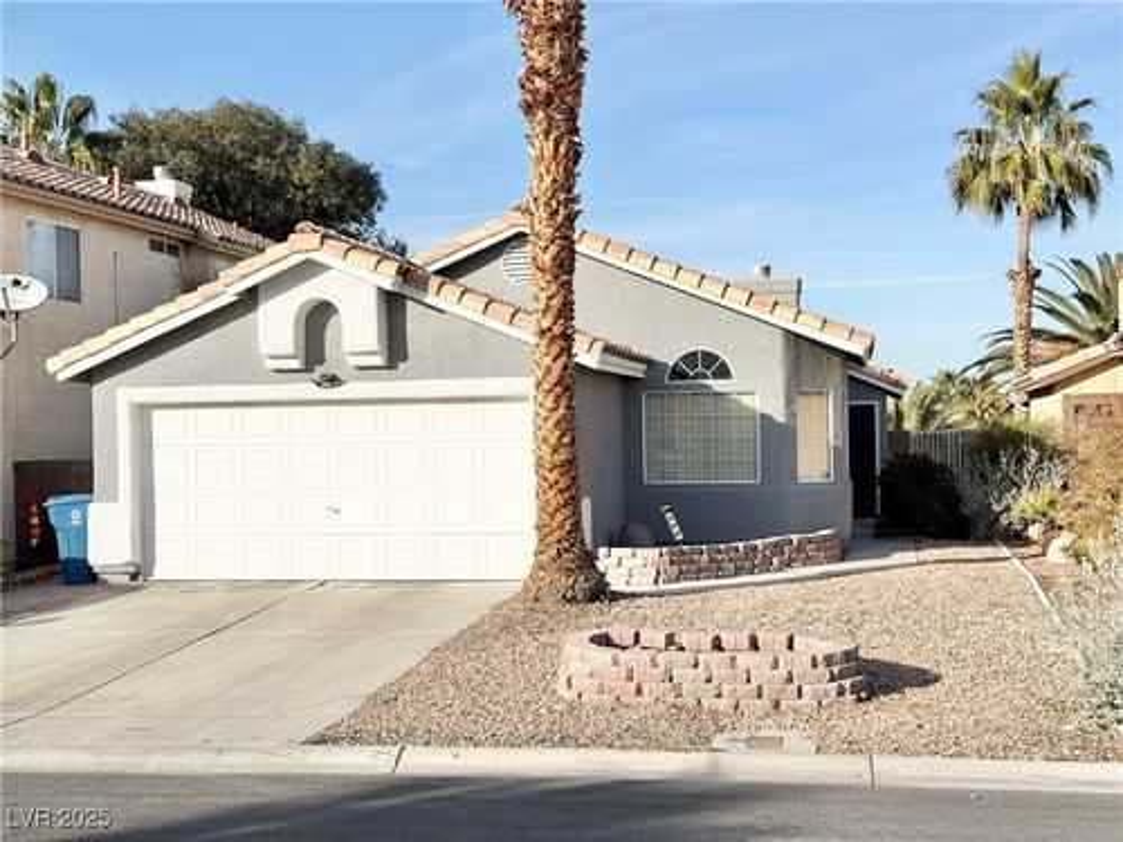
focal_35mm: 48
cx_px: 562
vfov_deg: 30.3
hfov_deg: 39.7
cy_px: 421
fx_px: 1557
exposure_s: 1/9901
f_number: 1.78
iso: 80
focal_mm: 6.76
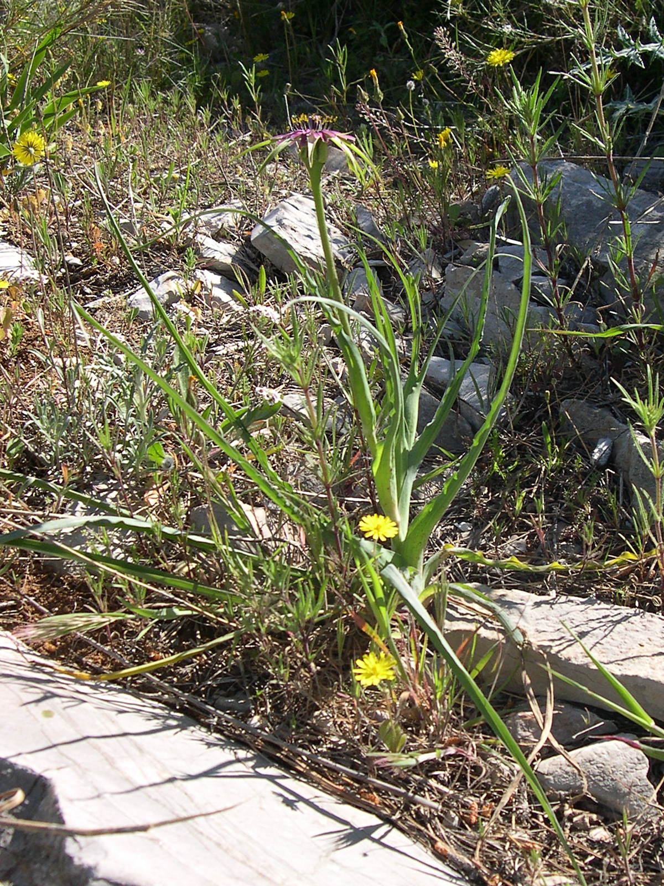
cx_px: 332
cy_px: 443
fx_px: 972
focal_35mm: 38
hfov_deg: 37.7
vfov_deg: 49.0
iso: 100
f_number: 7.6
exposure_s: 1/119
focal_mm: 8
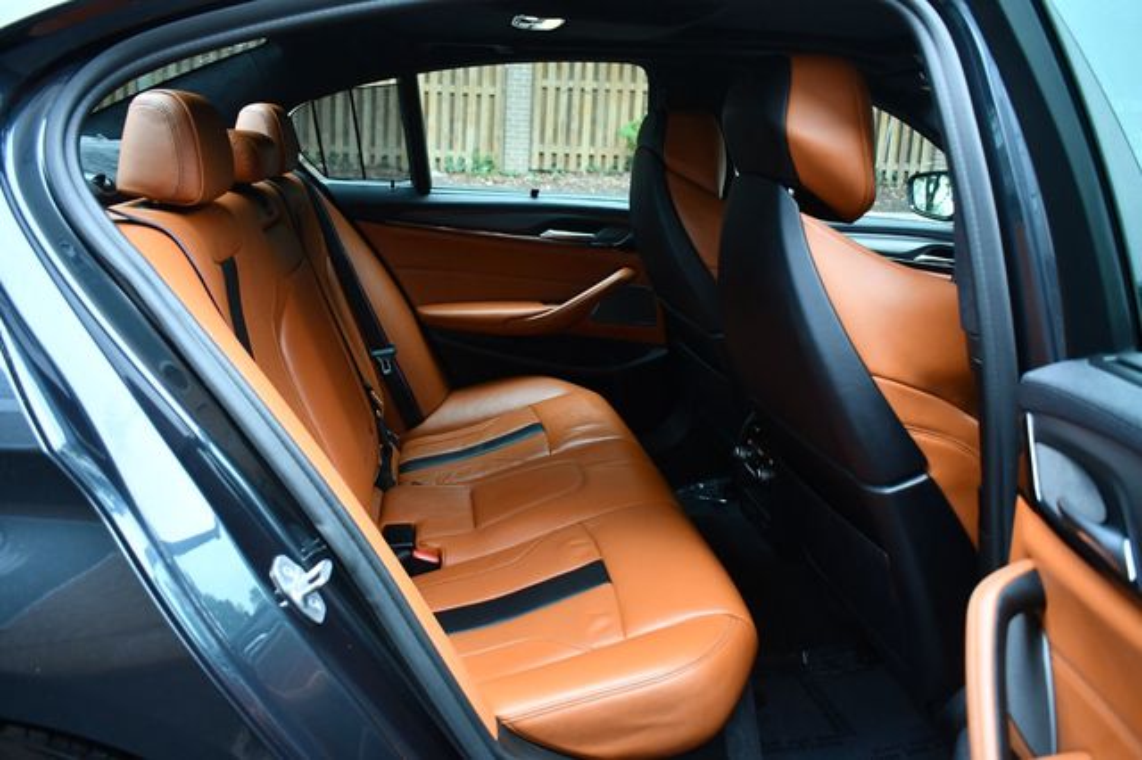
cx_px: 571
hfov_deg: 62.0
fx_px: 951
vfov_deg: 43.6
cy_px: 380
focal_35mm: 30
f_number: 3.5
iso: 800
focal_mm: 20
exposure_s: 1/125
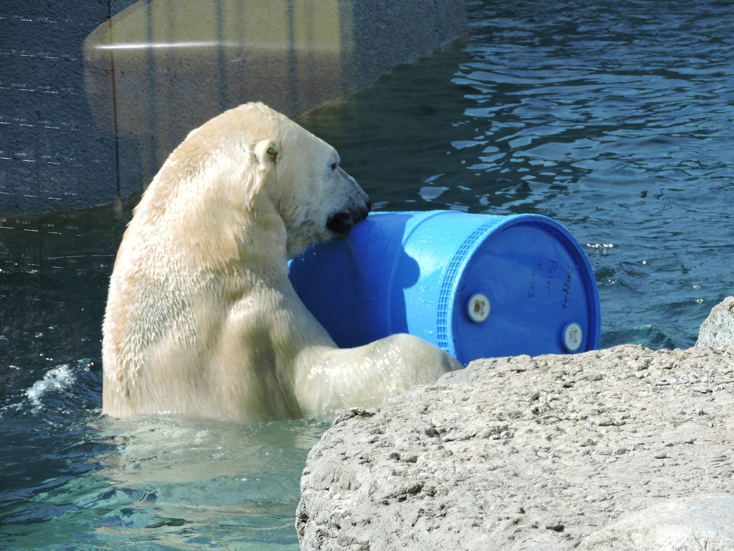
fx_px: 6361
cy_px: 276
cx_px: 367
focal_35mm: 300
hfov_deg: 6.6
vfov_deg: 5.0
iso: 100
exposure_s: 1/320
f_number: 4.8
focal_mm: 53.5
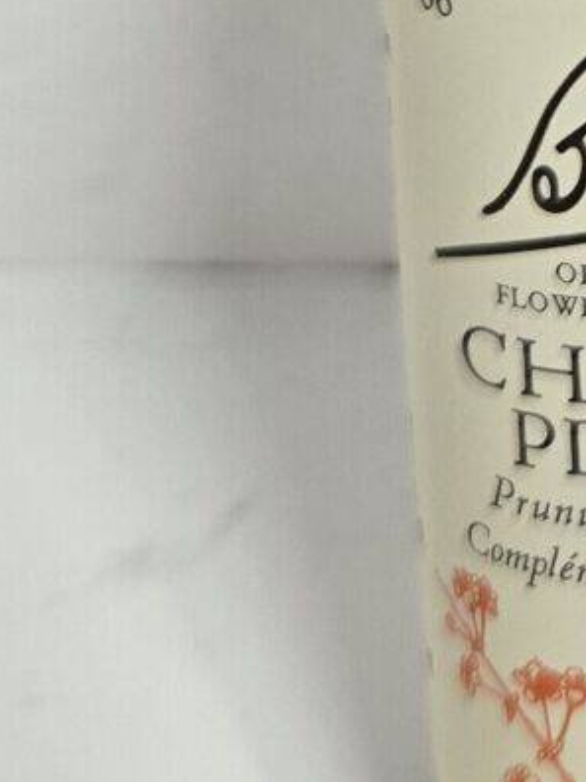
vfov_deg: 19.3
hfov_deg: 14.5
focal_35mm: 93
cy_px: -267
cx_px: 953
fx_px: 2099
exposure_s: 1/100
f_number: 1.8
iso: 100
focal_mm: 5.4
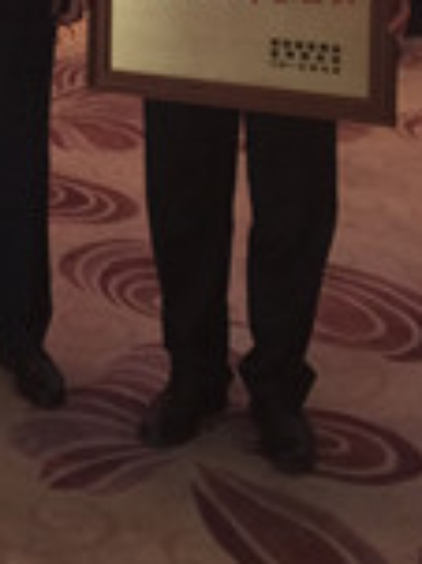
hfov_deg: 14.5
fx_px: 1563
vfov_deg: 18.3
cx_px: -174
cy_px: -273
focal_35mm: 96
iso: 50
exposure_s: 1/17
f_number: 2.2
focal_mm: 4.15
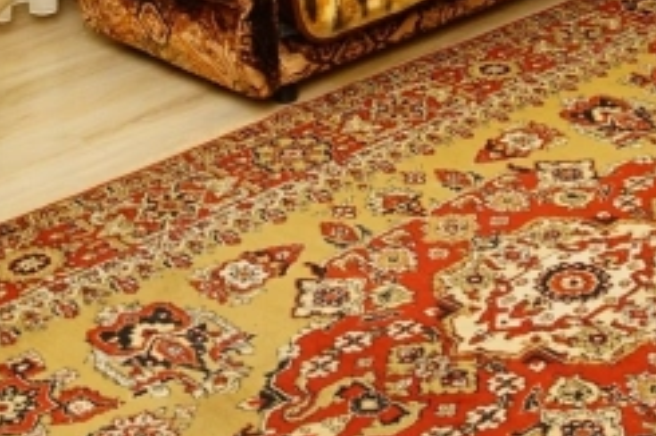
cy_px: -530
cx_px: 479
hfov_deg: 24.5
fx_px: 1493
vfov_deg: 13.4
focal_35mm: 82
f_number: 3.5
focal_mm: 16
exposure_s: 1/160
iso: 1250
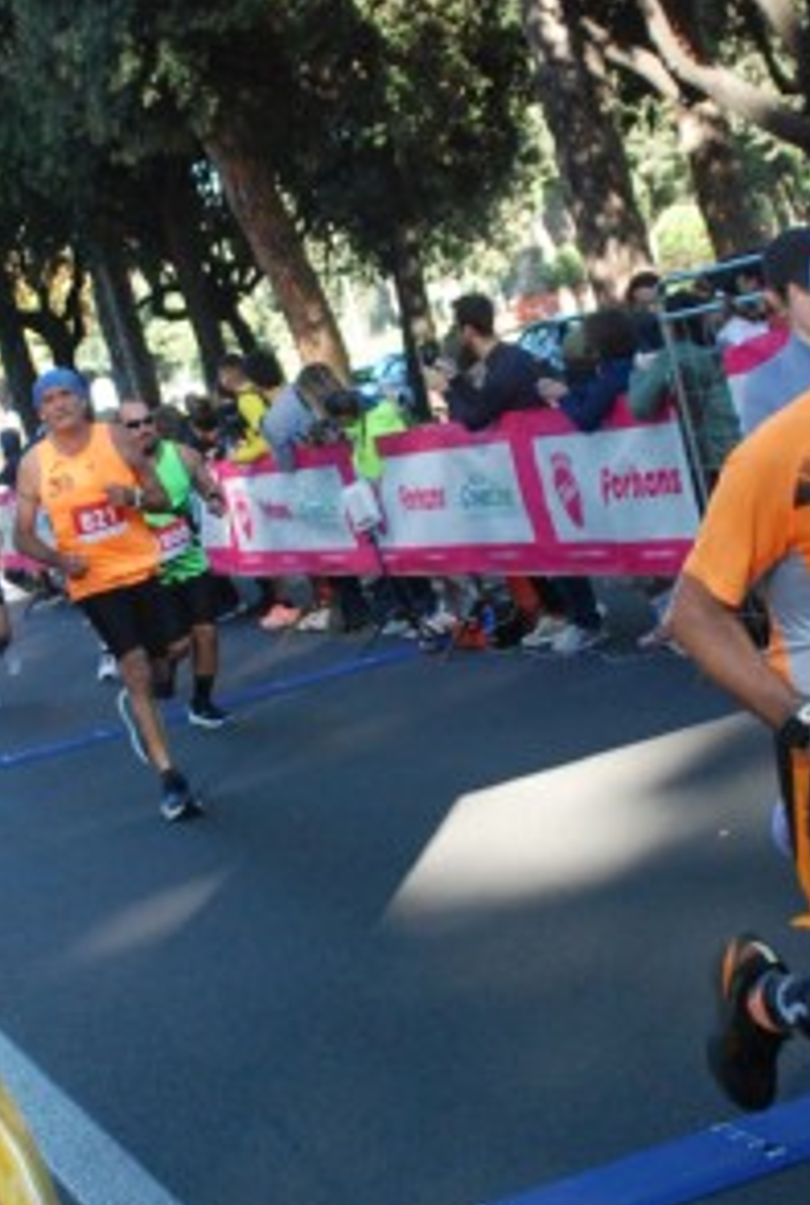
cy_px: 592
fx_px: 2885
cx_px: 491
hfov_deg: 16.0
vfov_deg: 23.6
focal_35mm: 86
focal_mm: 28
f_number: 4
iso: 1000
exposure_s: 1/500
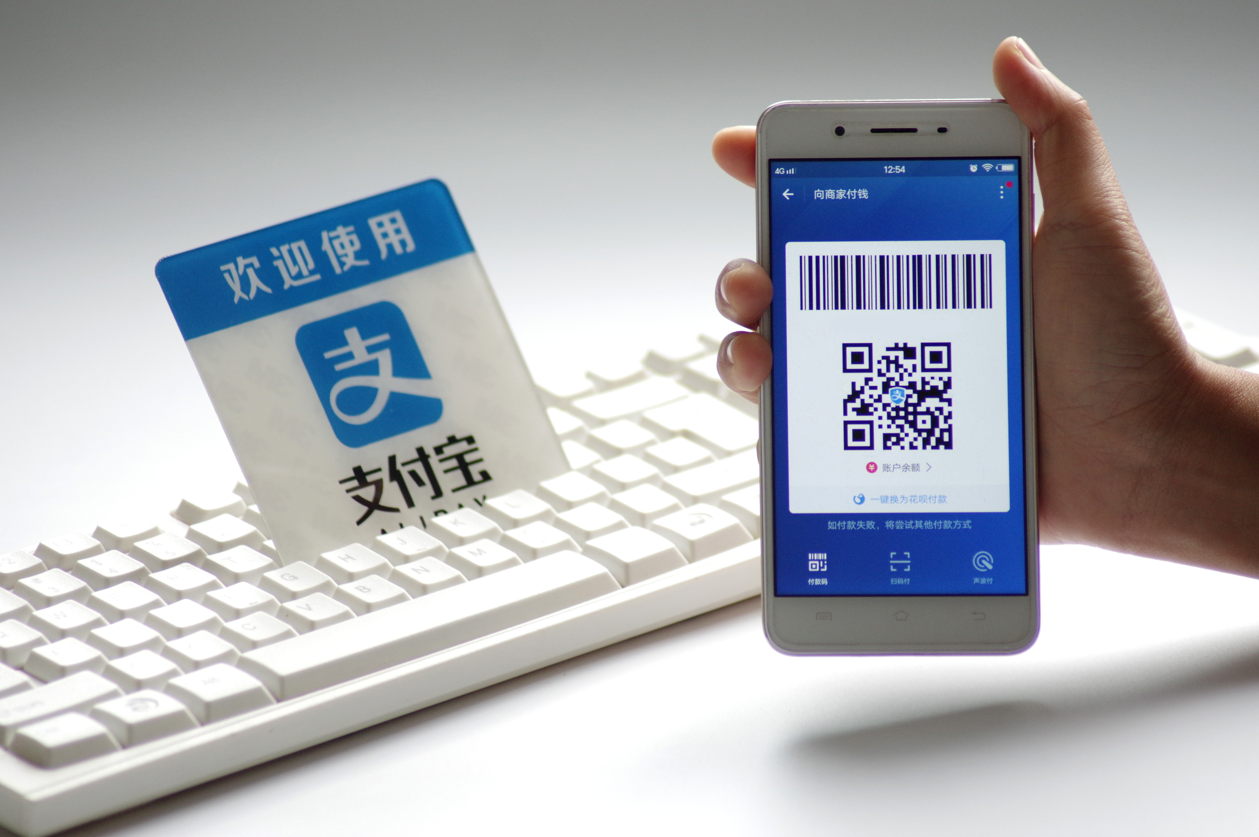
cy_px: 418
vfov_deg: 5.1
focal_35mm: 270
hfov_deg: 7.6
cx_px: 630
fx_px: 9434
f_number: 4.5
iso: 800
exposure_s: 1/125
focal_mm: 180
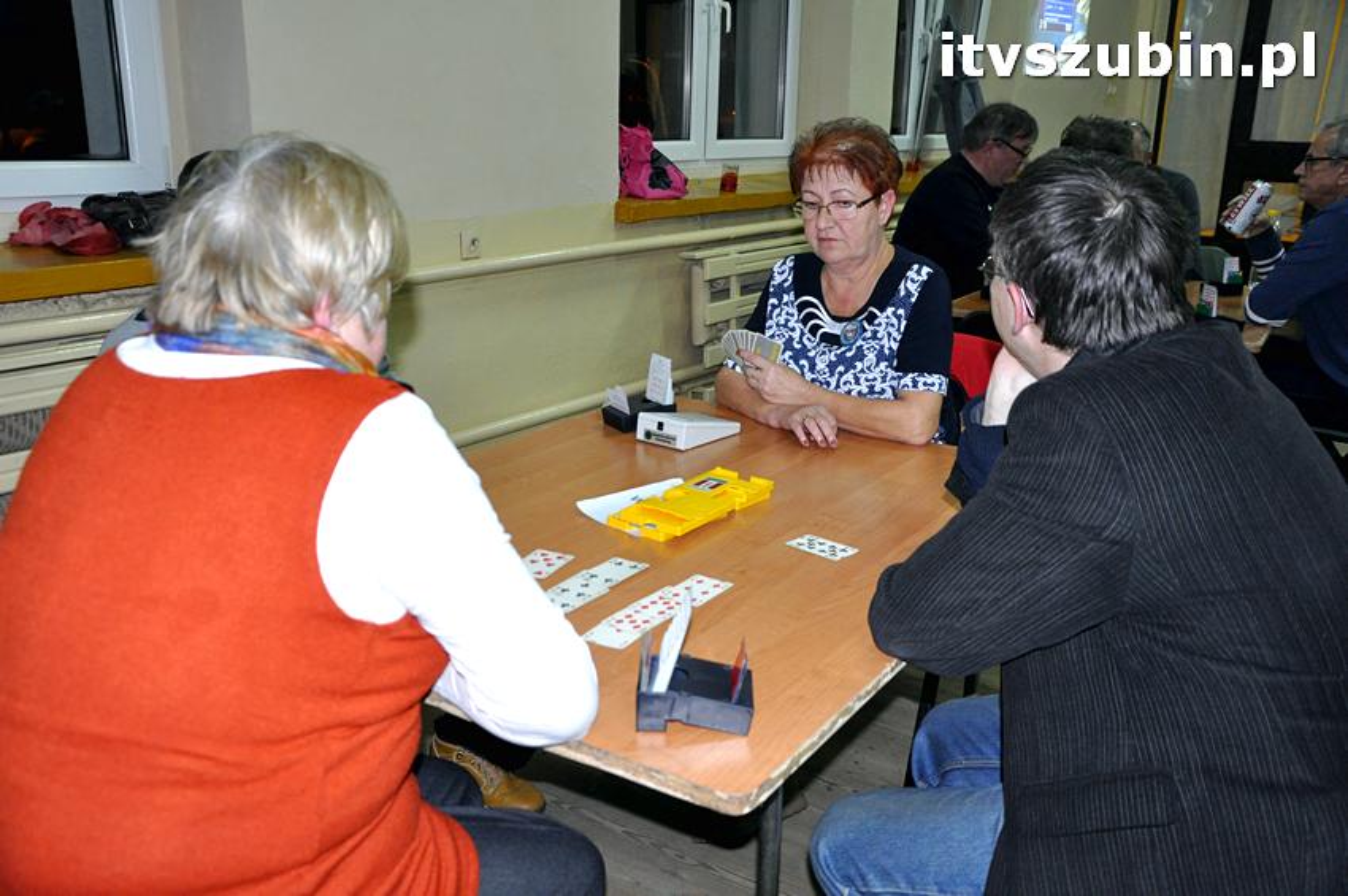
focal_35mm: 33
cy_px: 448
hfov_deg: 57.3
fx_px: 1234
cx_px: 674
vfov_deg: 39.9
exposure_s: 1/60
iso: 1250
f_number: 4.5
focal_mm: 22
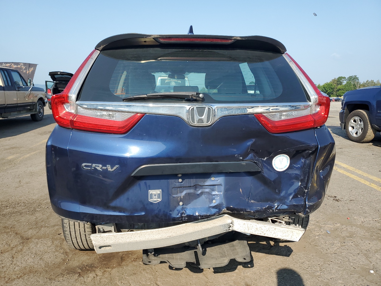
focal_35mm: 26
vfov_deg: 53.1
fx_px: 286
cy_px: 143
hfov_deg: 67.3
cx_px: 190
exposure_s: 1/1667
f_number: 1.5
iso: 50
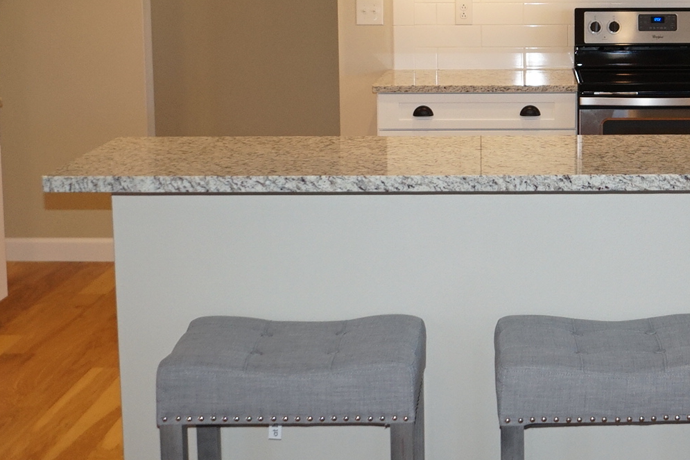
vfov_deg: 20.3
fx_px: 1265
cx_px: 552
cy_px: 74
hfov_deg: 29.8
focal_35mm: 66
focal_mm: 16
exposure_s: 1/160
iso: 400
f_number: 4
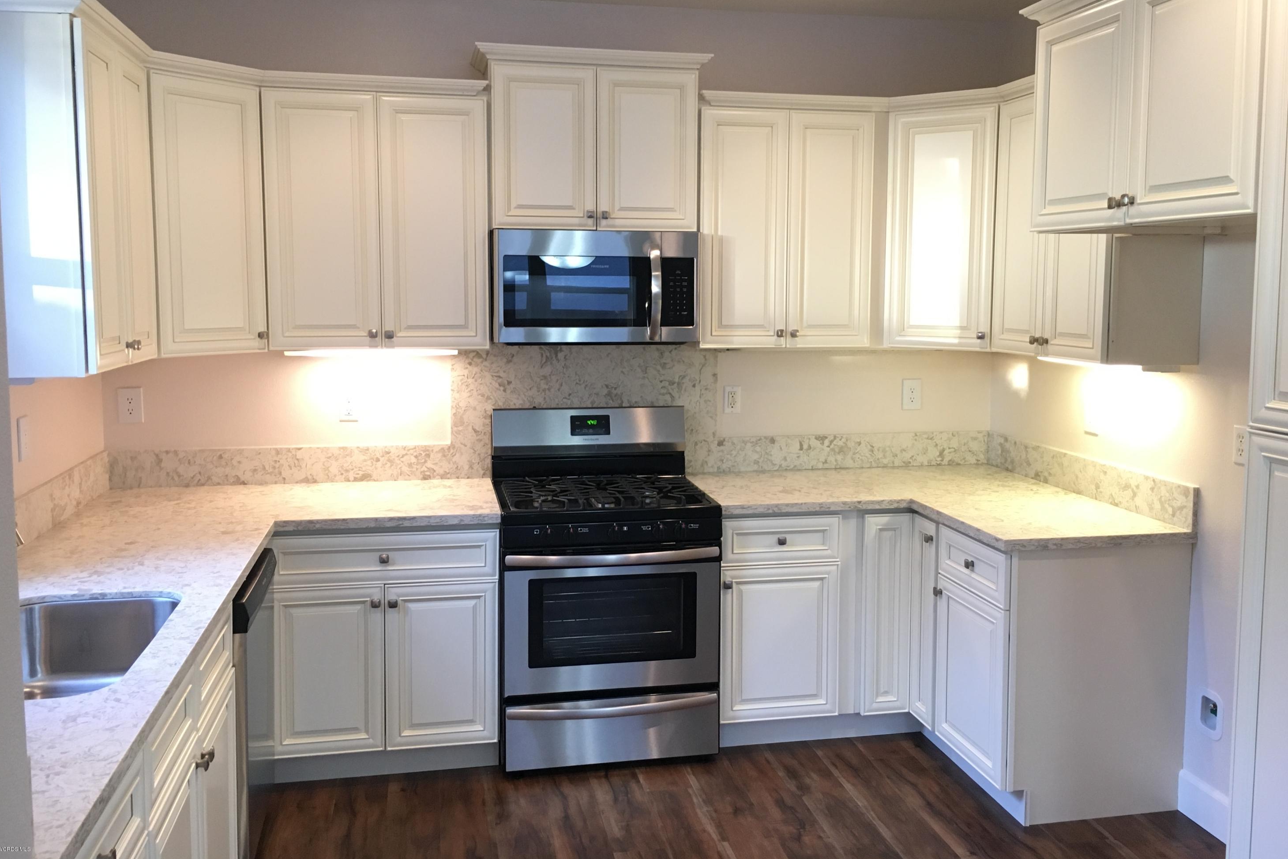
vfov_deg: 42.3
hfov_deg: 60.3
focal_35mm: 31
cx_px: 658
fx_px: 1109
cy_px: 384
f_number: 2.2
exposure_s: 1/30
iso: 100
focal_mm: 4.15
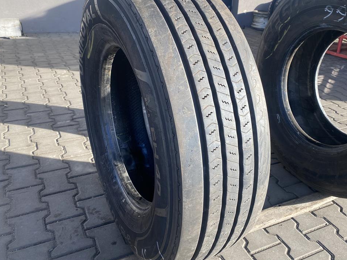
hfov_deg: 55.0
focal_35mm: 33
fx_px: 331
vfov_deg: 42.9
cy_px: 124
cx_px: 205
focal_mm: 4.25
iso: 32
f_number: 1.8
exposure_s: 1/295
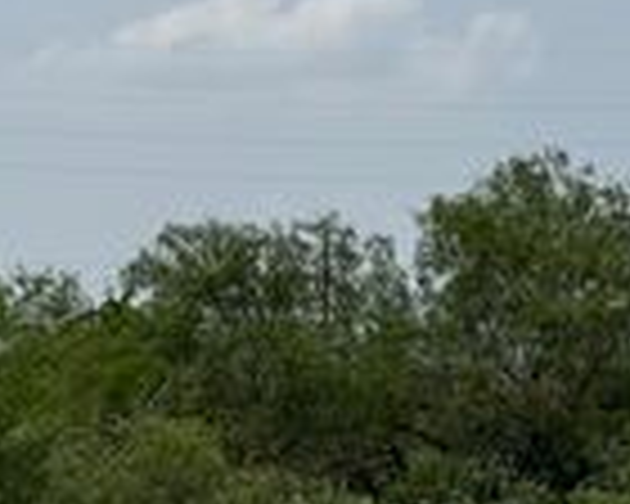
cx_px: 432
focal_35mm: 167
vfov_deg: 9.3
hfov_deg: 11.5
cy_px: 245
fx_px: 3114
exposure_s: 1/10526
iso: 64
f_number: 1.78
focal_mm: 6.76
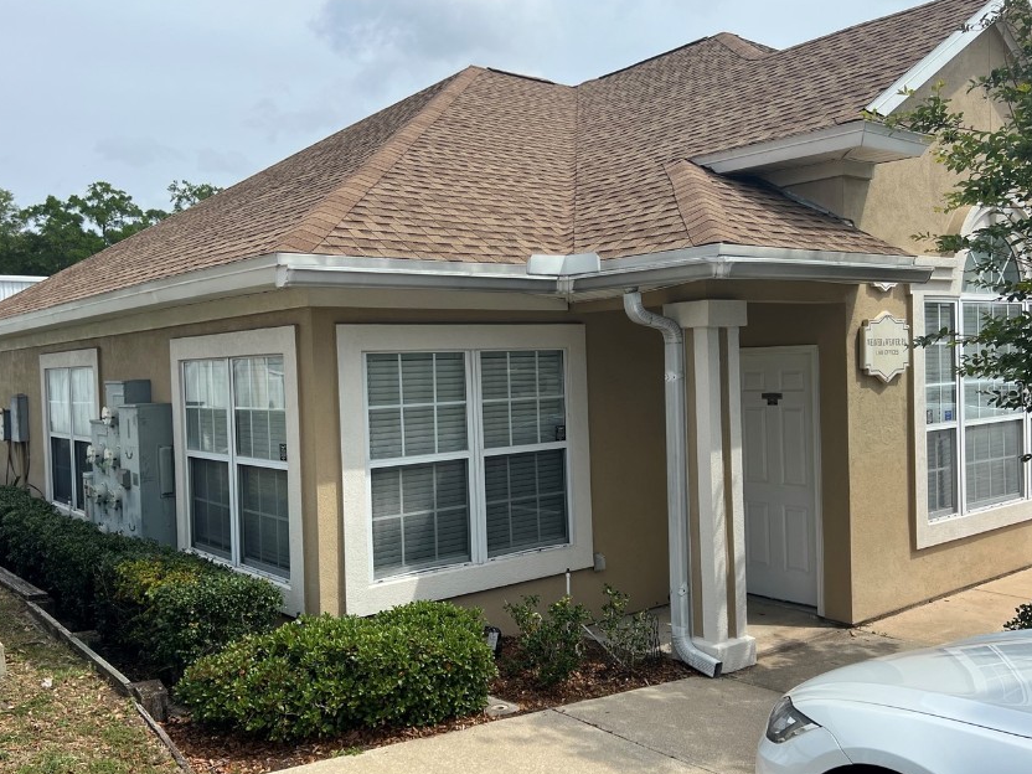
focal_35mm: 32
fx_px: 954
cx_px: 468
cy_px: 393
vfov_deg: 44.2
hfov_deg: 56.7
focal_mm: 5.7
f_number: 1.5
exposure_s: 1/5076
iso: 50
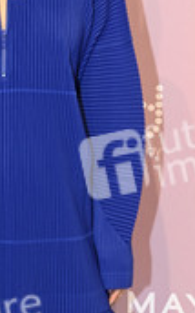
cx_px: 7
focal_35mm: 133
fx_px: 1135
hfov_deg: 9.8
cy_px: 66
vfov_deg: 15.6
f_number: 5.6
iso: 800
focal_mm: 56
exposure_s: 1/160
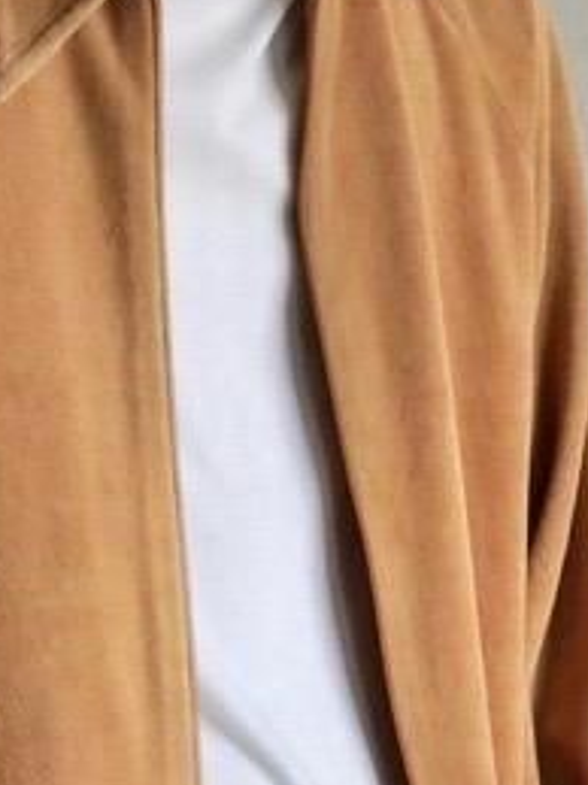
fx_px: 8070
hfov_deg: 4.2
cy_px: 817
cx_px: 55
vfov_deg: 5.6
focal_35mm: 356
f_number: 4
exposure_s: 1/125
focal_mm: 54
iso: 3200
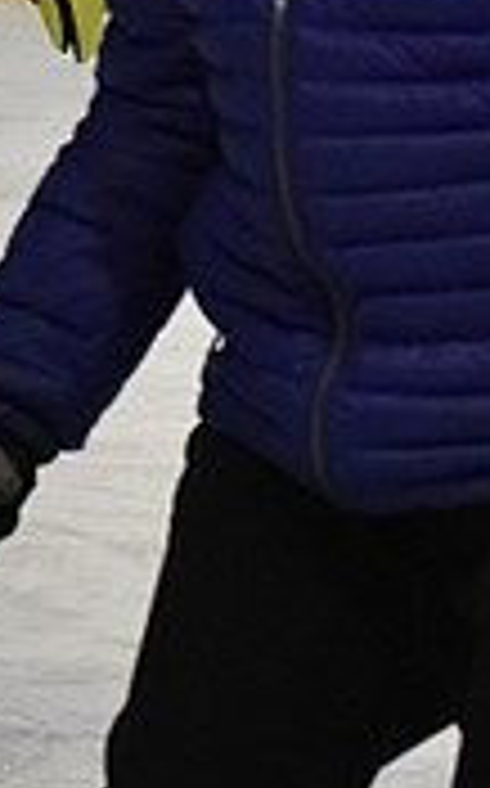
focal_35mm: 664
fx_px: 14230
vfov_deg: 3.2
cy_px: 268
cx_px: -247
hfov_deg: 2.0
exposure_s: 1/250
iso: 4000
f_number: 9
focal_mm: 95
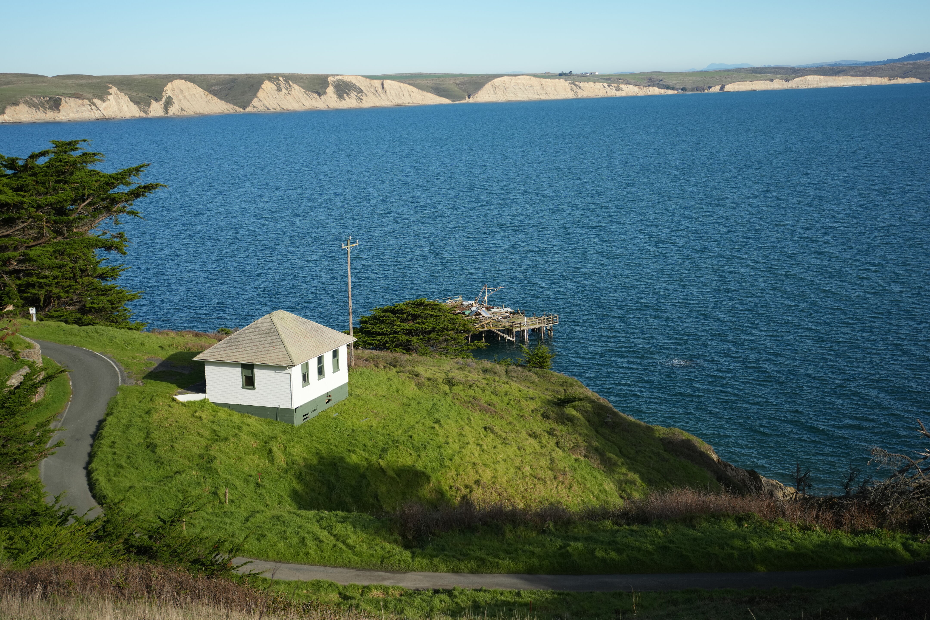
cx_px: 465
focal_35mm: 48
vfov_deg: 28.1
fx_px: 1240
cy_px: 310
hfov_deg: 41.1
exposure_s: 1/2500
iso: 500
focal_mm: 48
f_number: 5
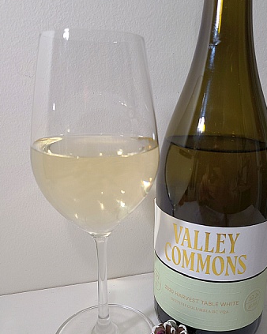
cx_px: 156
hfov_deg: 45.6
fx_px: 316
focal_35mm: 32
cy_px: 170
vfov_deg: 55.7
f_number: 1.8
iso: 125
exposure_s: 1/60
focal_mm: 5.4
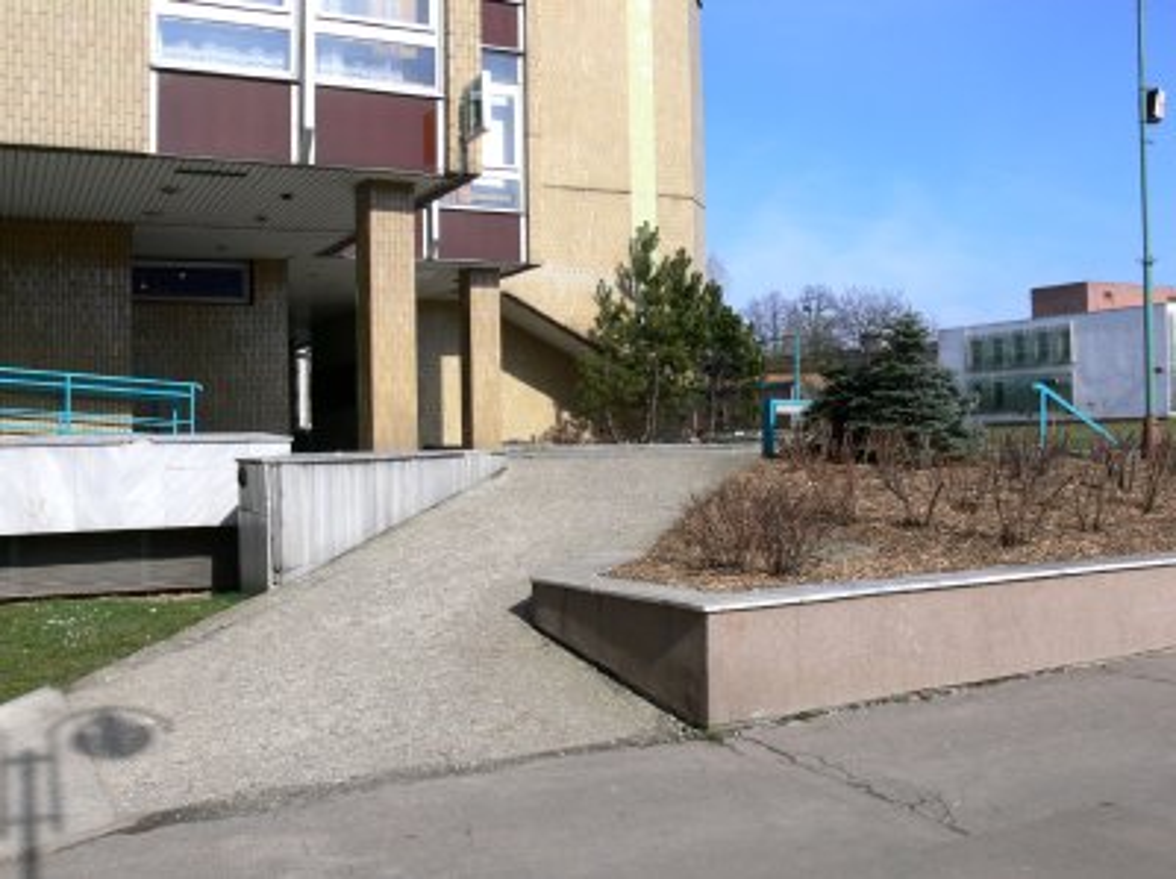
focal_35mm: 35
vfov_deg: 40.6
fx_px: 1188
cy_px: 440
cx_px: 588
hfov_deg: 52.7
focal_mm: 7.4
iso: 80
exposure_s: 1/400
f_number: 5.6
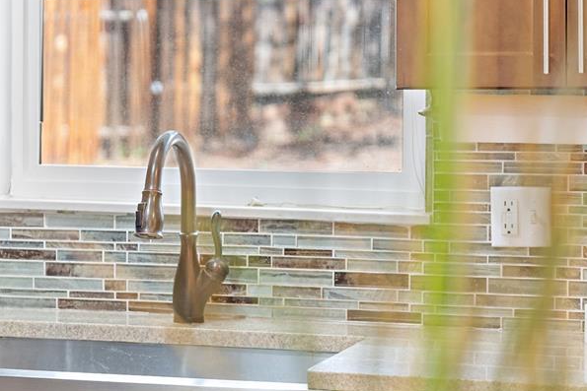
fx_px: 2104
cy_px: 220
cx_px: 141
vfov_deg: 10.6
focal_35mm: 129
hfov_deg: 15.8
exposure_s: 1/4
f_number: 2.8
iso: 100
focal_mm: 75
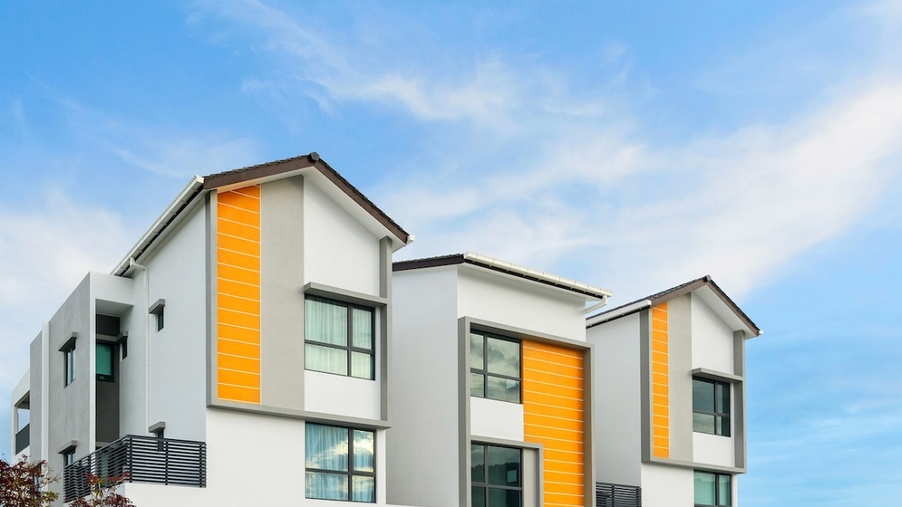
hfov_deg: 63.9
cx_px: 281
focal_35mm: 29
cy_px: 332
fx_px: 694
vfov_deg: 39.8
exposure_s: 1/100
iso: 200
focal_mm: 17
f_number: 11
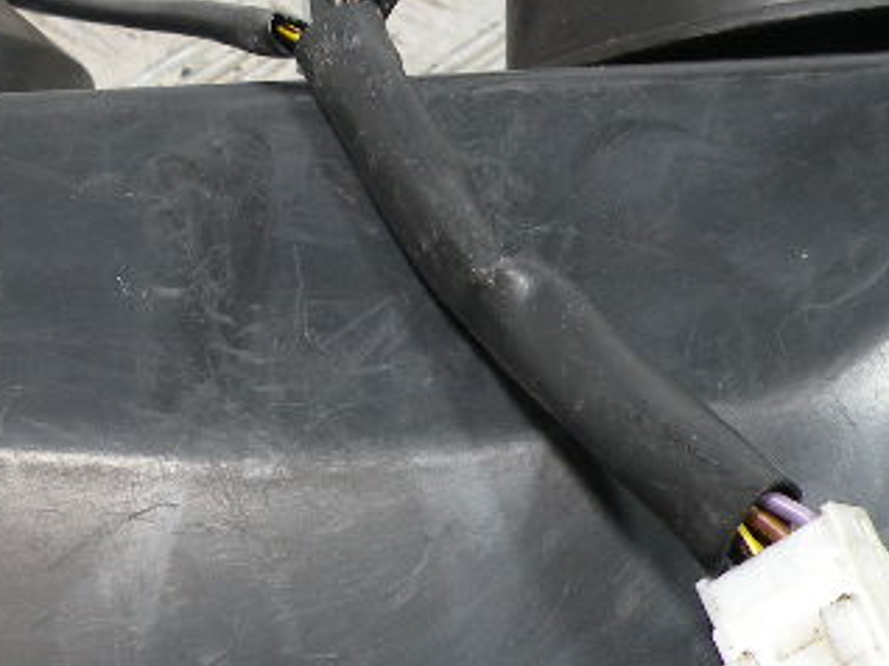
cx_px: 271
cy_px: 467
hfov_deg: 22.4
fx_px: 2233
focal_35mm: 87
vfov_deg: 16.9
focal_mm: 4.7
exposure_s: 1/59.6
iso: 96
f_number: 2.8
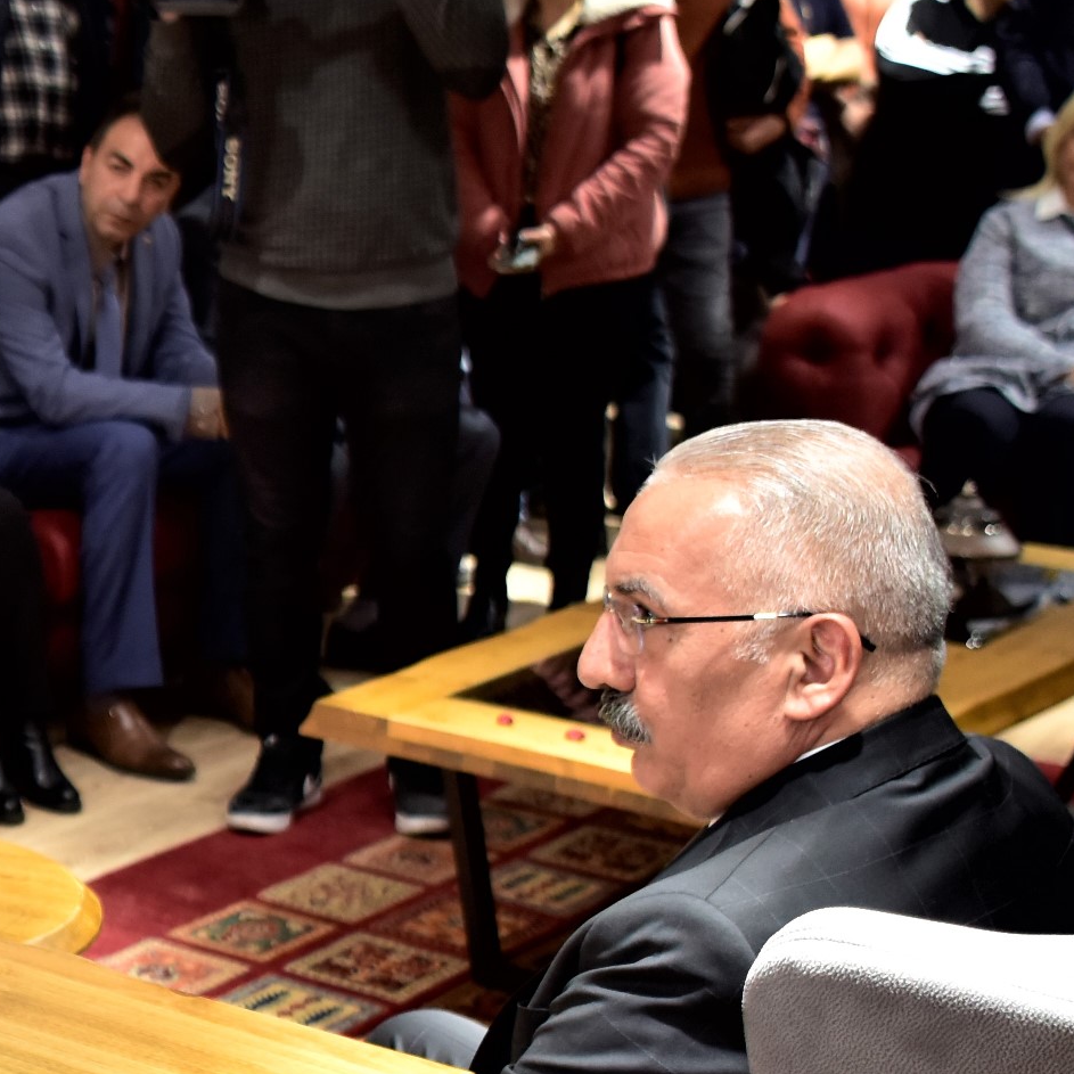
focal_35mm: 76
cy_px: 773
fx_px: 2668
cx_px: -432
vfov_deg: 22.6
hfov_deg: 20.2
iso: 640
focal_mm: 24
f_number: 2.8
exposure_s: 1/125
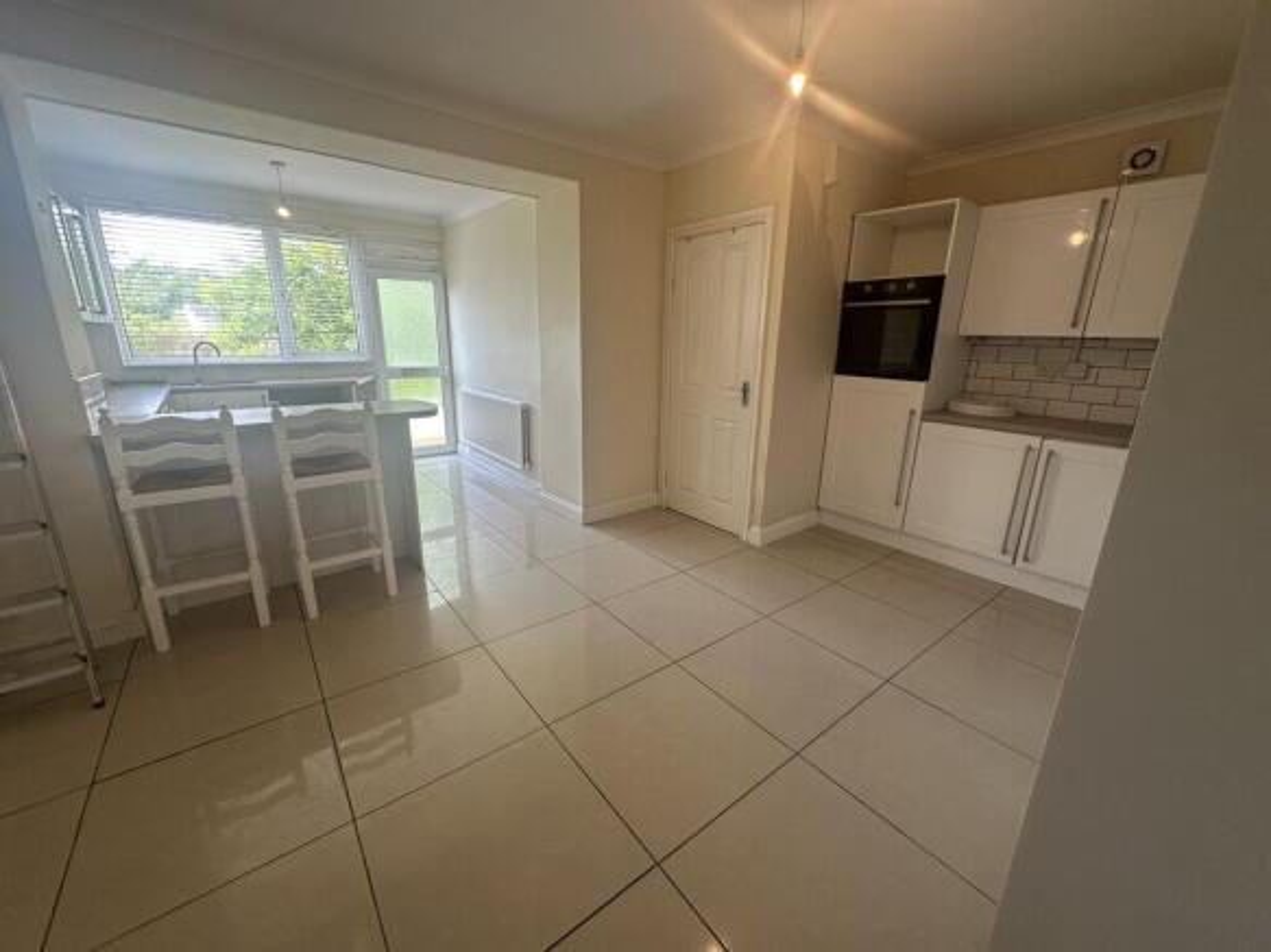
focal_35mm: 14
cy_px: 476
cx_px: 636
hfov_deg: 102.1
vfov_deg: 85.7
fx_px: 514
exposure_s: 1/100
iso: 125
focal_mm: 2.22
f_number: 2.2
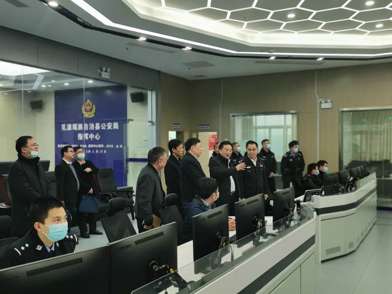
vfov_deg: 38.7
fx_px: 419
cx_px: 196
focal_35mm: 37
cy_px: 147
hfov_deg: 50.1
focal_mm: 5.56
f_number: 1.6
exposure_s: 1/100
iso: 80
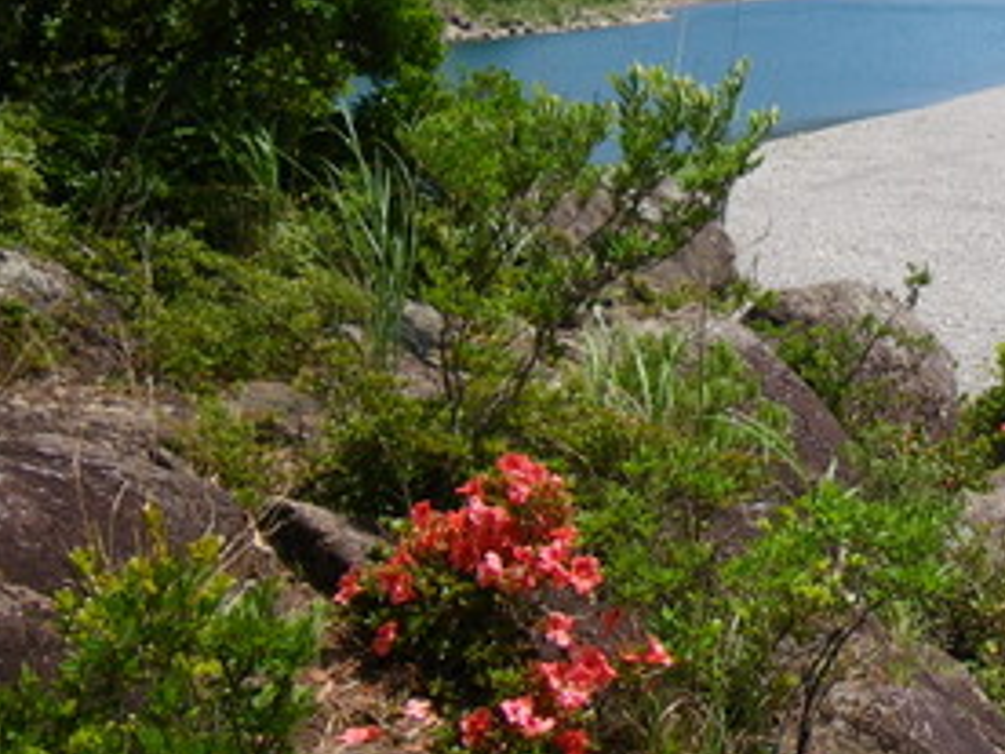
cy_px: 109
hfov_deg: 27.1
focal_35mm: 65
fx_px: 1887
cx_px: 1129
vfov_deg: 22.2
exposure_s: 1/320
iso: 50
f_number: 4.2
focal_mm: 5
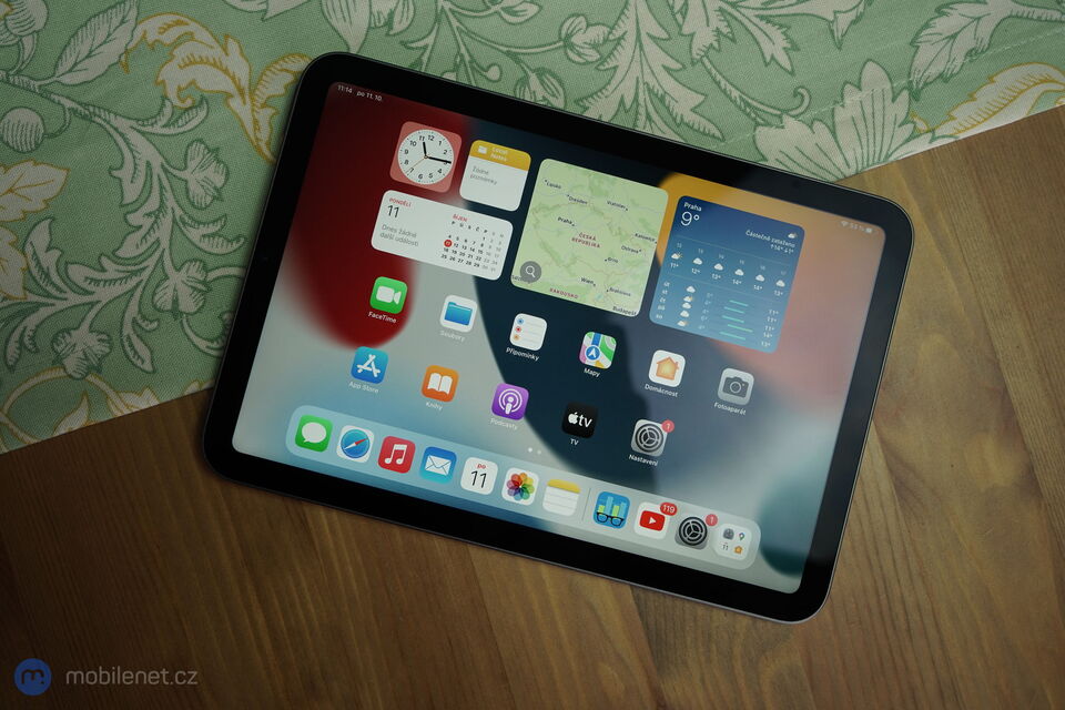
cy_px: 355
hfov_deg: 57.2
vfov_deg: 40.0
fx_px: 976
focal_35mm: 33
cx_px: 532
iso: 640
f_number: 6.3
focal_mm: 33
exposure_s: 1/160
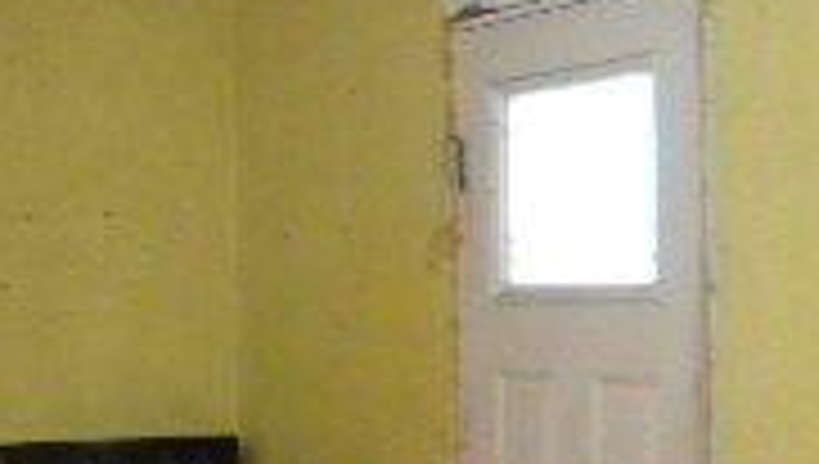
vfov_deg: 11.3
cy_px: 455
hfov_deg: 17.0
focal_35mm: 107
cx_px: -580
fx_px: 2327
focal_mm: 5
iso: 400
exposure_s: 1/26
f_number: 3.5
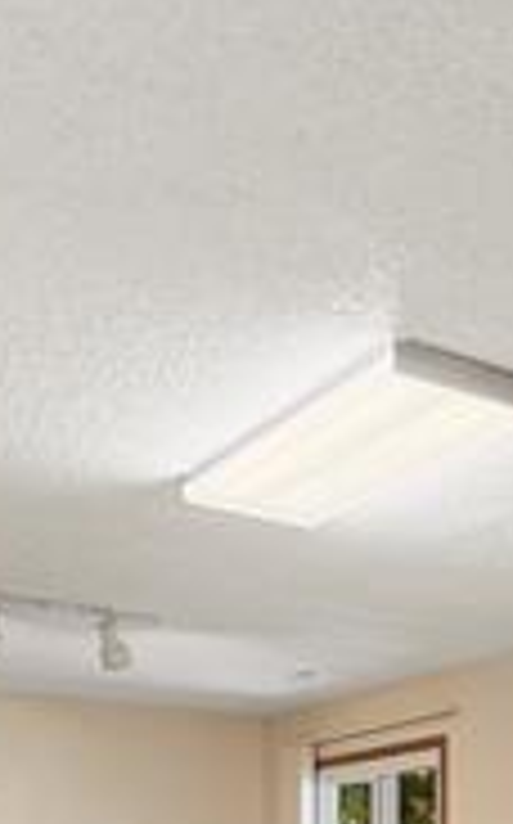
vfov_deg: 31.5
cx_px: 801
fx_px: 1278
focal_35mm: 57
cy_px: 914
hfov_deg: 19.4
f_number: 6.7
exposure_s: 1.5
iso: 100
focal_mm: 16
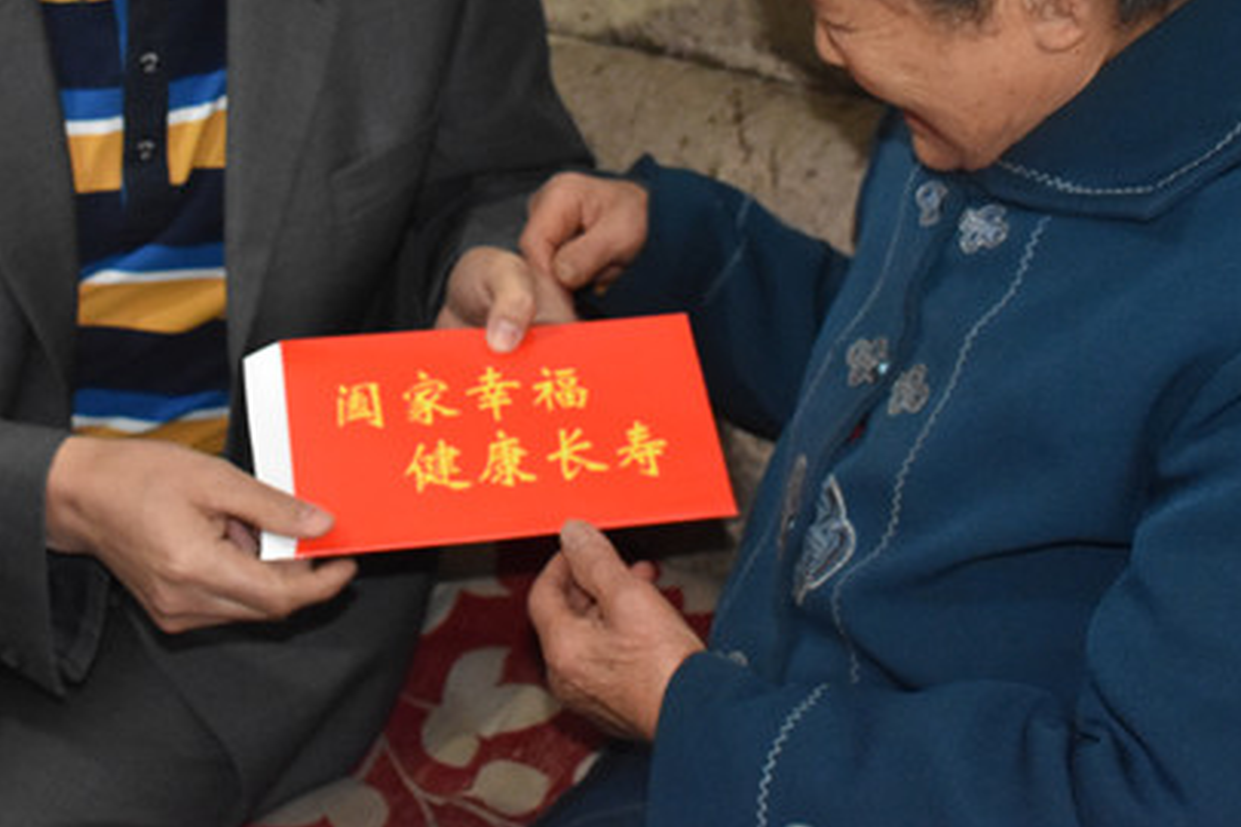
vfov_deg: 20.9
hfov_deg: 31.6
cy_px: 6
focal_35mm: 63
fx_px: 2172
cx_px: 417
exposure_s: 1/60
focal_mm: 20
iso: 2800
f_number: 3.5
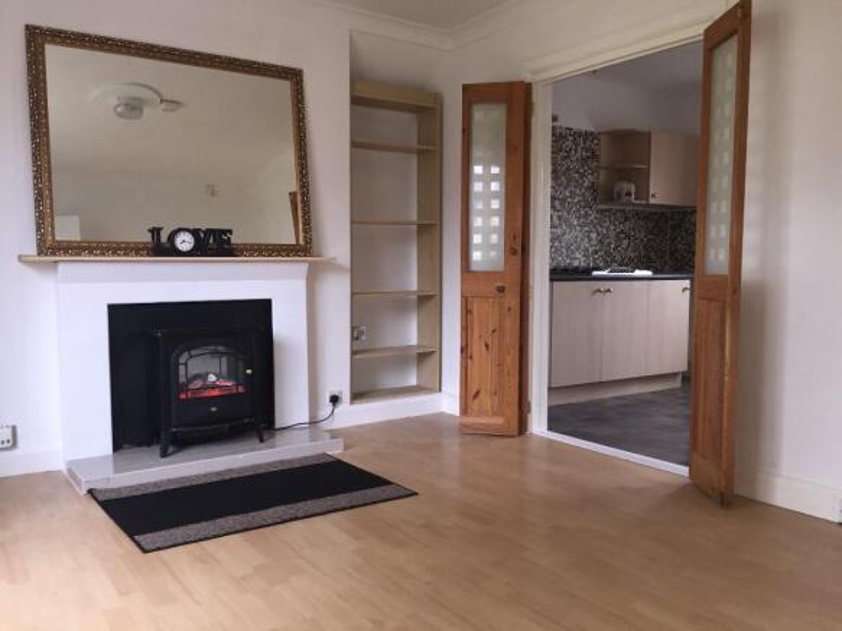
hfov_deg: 61.7
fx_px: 705
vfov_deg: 48.2
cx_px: 421
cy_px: 316
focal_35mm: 29
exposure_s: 1/33
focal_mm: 4.15
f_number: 2.2
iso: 100
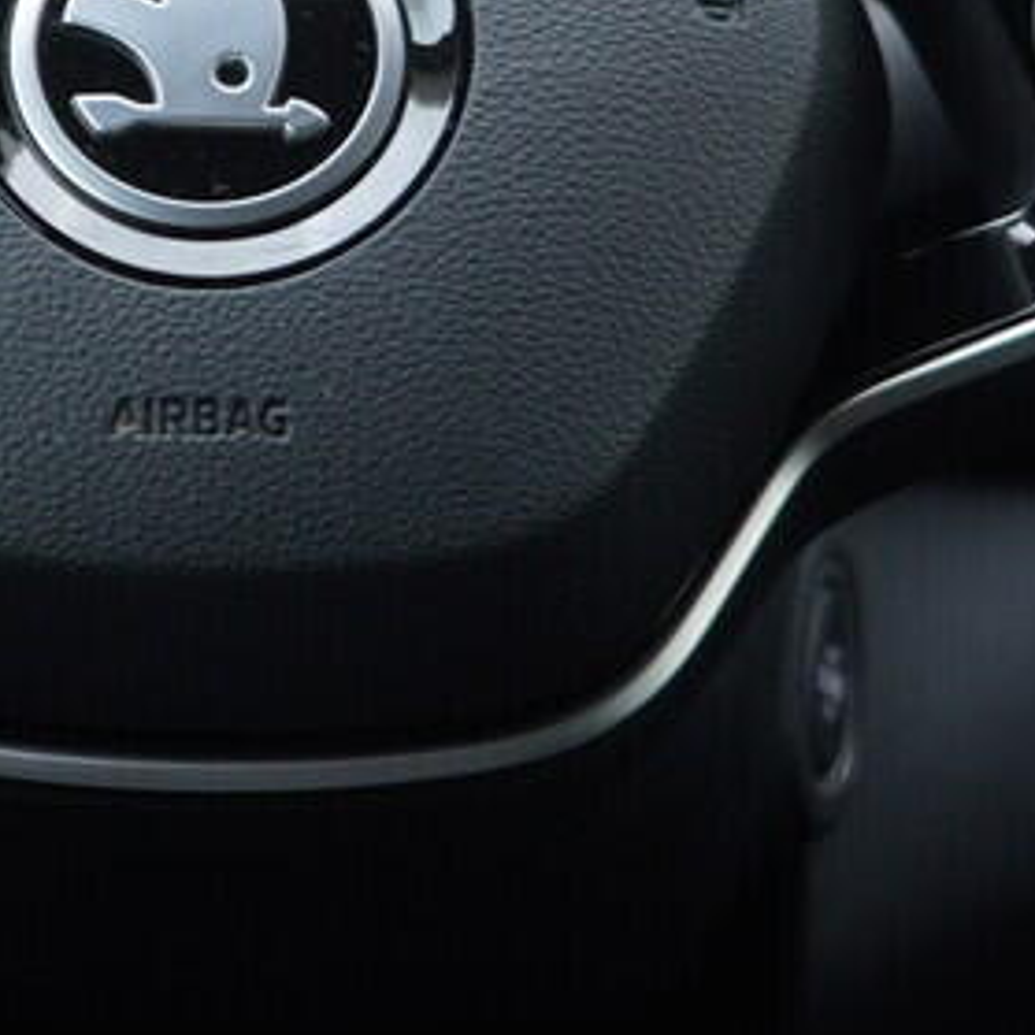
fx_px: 5345
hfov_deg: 11.0
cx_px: 171
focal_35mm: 158
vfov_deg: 11.0
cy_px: 70
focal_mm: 24
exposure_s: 1/40
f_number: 2.8
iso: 160
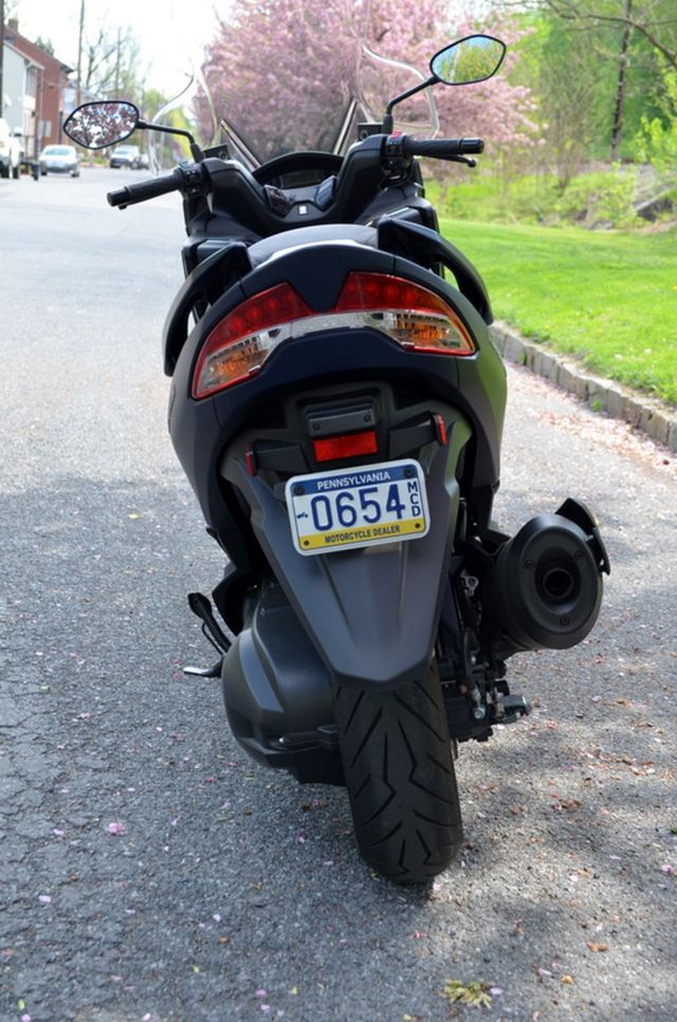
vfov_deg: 36.9
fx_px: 1530
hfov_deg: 25.0
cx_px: 338
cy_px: 511
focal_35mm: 54
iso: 200
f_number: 5.6
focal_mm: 36
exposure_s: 1/125
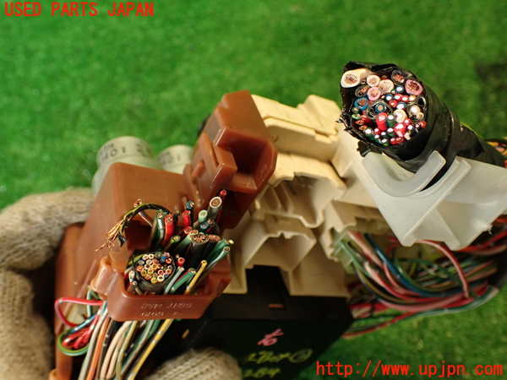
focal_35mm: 32
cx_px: 254
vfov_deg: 44.2
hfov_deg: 56.8
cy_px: 190
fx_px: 469
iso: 250
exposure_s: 1/30
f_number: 2.4
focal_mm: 5.79
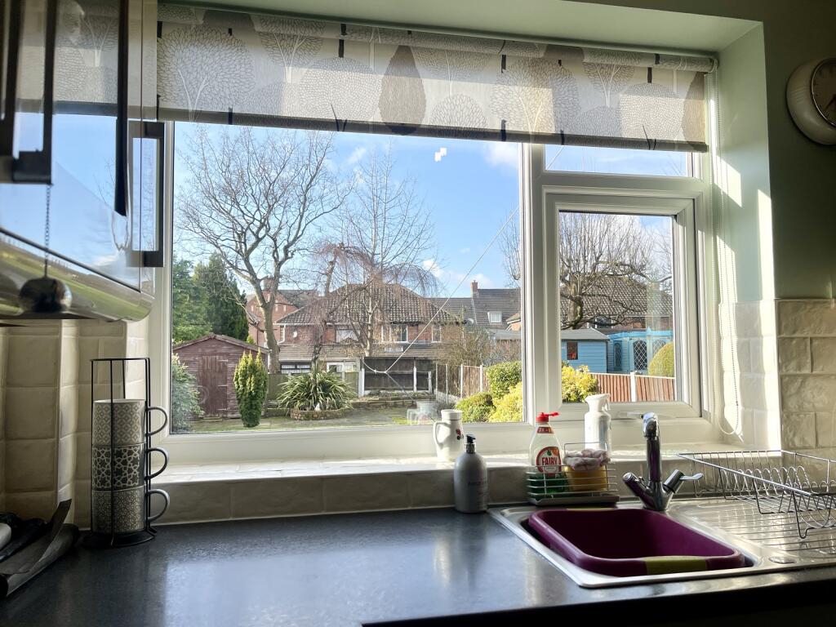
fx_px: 604
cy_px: 314
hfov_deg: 69.4
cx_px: 418
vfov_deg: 54.9
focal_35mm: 25
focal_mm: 5.1
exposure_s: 1/1266
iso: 32
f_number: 1.6
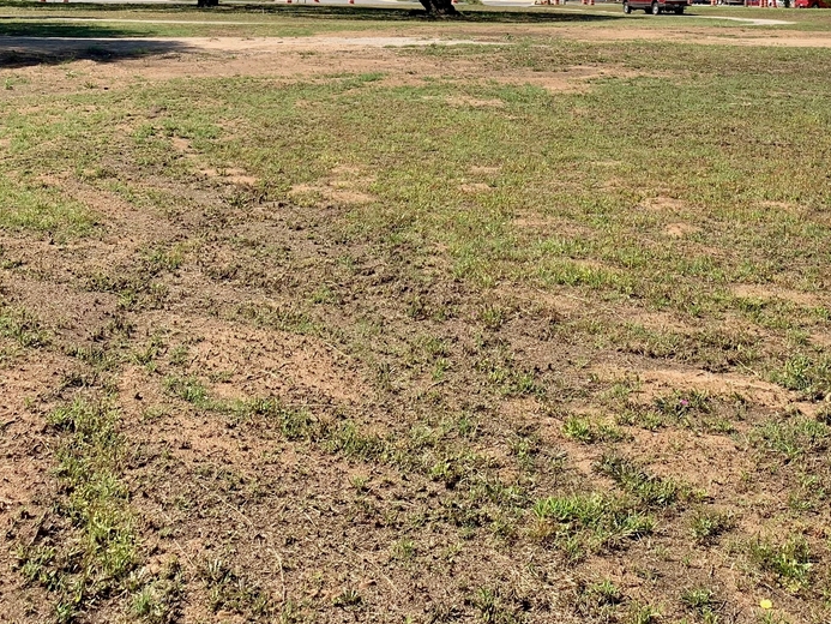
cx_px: 538
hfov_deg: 35.3
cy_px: -6
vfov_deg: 25.6
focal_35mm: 54
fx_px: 1297
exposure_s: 1/1812
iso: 25
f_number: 1.8
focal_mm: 4.25
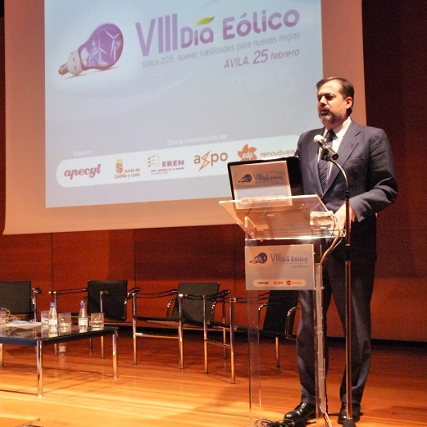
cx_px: 203
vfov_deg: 32.8
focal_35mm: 52
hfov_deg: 32.8
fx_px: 726
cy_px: 216
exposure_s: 1/60
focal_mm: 7.4
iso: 800
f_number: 3
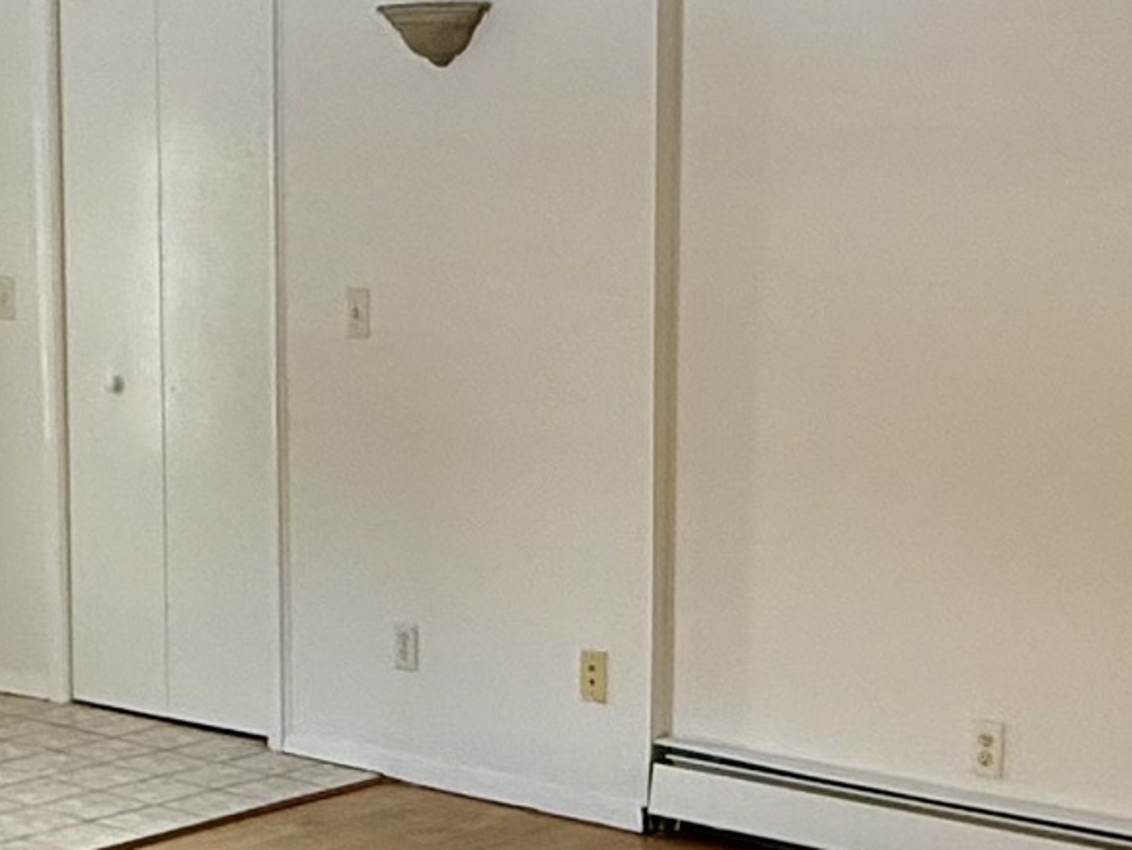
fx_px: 2420
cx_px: 549
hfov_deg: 26.3
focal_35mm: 74
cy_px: 628
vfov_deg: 19.8
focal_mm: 2.22
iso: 125
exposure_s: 1/99
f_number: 2.2
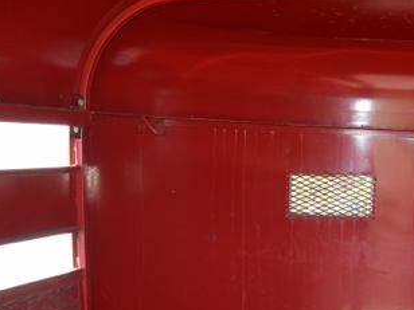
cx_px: 402
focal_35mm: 54
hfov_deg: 33.0
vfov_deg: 26.1
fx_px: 646
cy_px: 282
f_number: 5.6
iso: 360
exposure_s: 1/125
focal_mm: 18
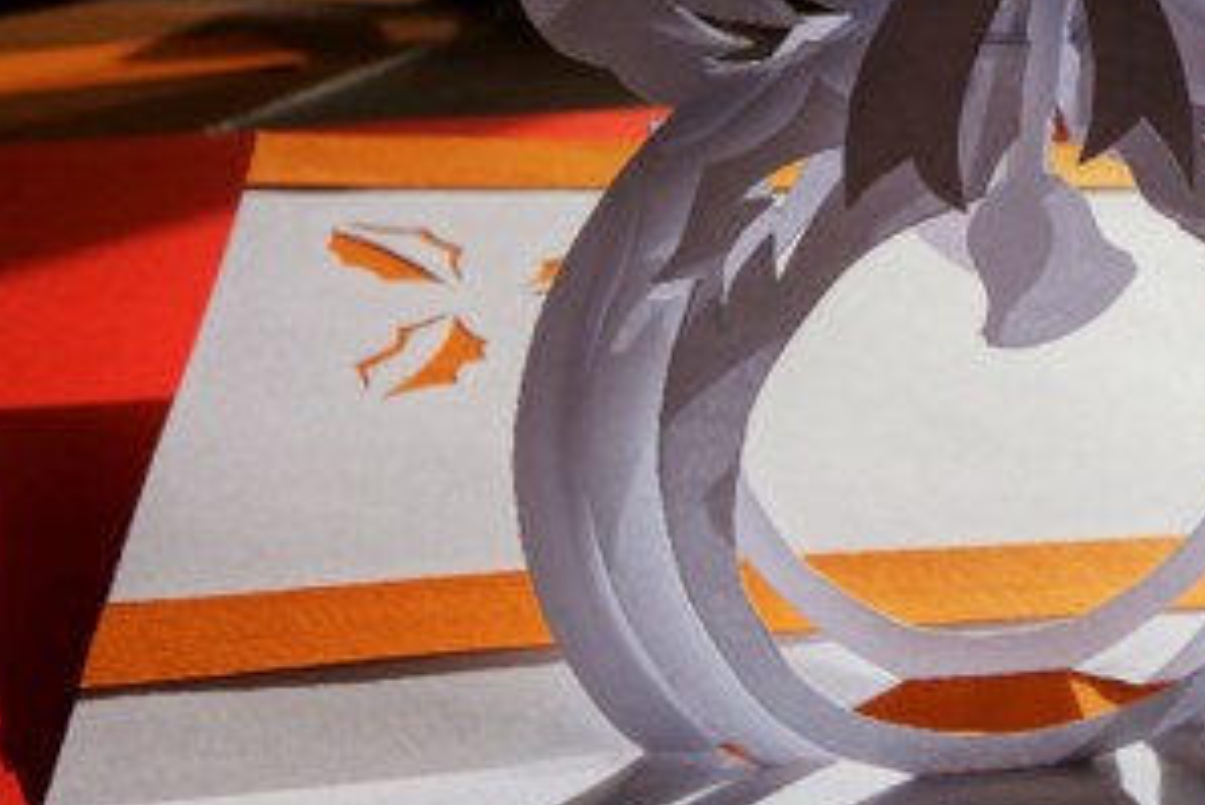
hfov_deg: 40.1
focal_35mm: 47
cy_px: 368
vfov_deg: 28.7
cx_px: 979
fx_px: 1574
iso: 125
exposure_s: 1/100
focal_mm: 10.4
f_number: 5.6
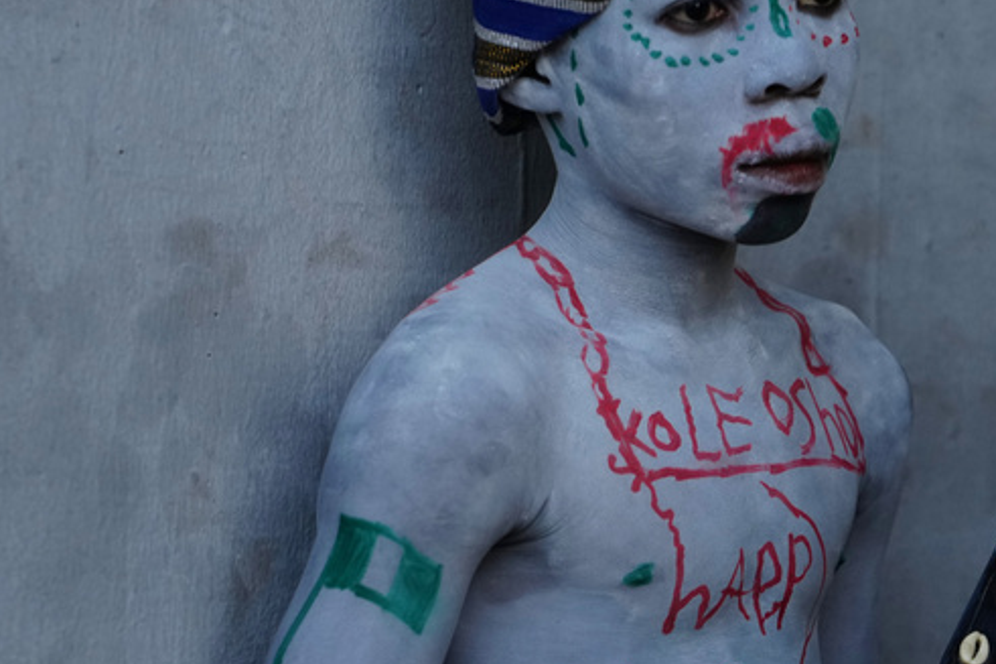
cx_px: 649
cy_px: 327
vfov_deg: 3.3
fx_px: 11532
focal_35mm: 417
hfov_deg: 4.9
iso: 1250
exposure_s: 1/1250
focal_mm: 200
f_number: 3.5
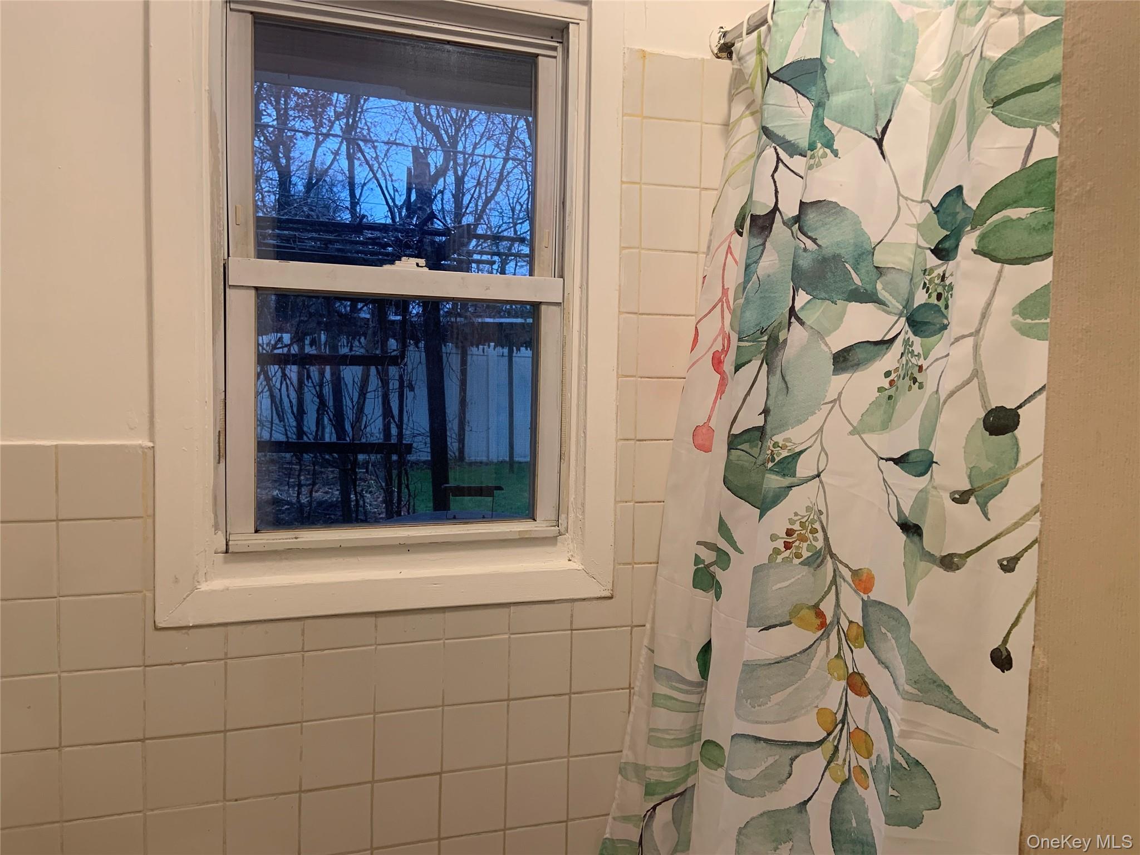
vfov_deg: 53.1
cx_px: 570
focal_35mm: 26
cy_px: 428
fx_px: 856
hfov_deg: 67.3
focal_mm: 4.25
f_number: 1.8
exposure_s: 1/60
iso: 80
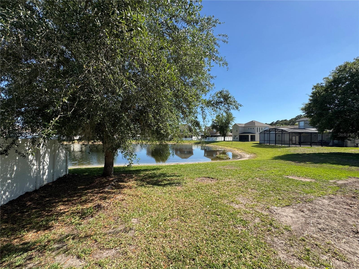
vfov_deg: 85.7
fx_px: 145
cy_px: 134
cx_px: 180
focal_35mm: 14
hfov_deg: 102.1
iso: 50
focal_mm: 2.22
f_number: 2.2
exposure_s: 1/1110
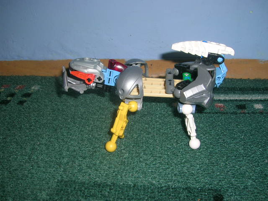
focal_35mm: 35
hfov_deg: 52.6
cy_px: 100
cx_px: 134
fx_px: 271
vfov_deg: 40.7
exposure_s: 1/60.1
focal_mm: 5.4
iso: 50
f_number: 4.8
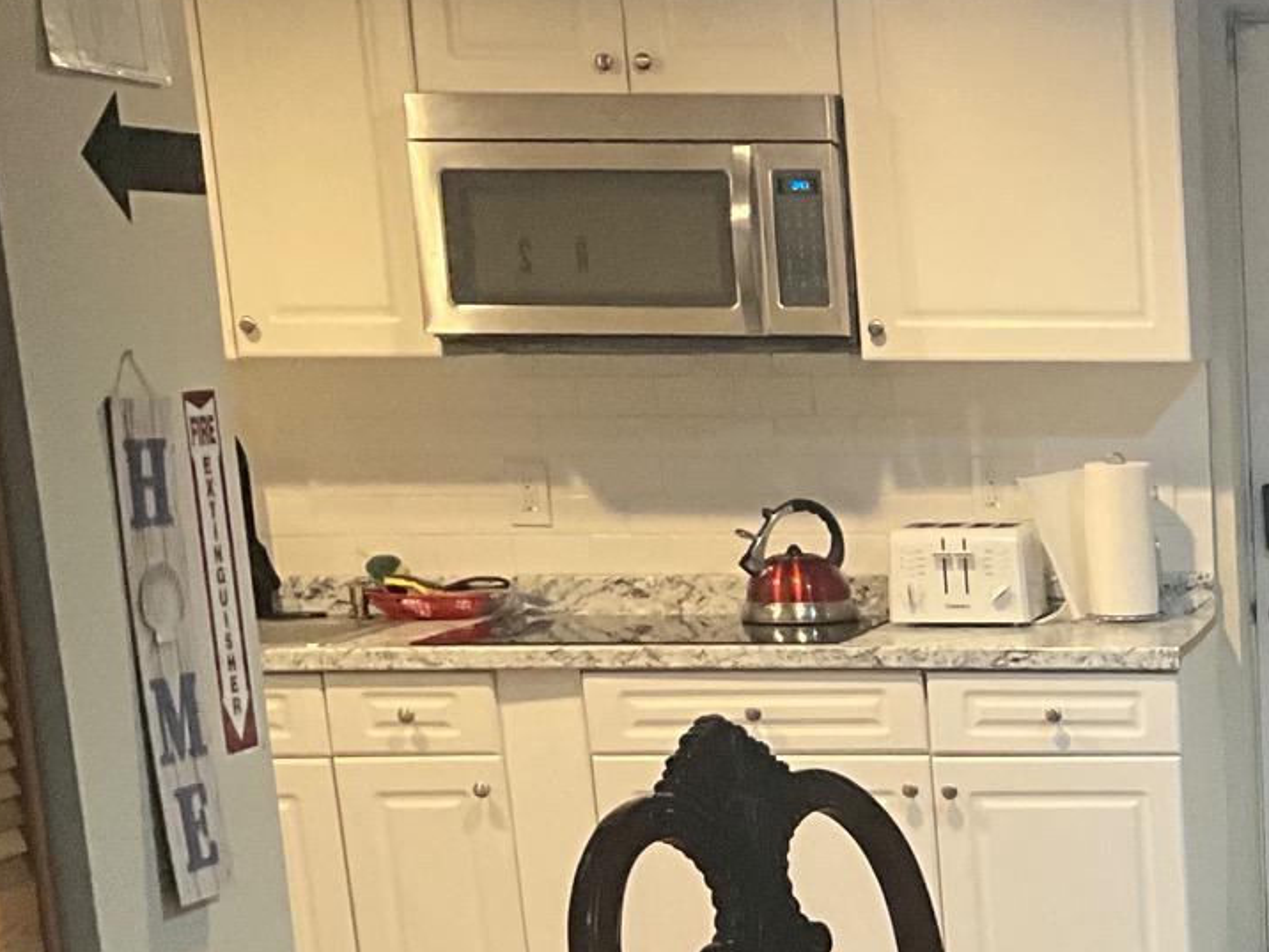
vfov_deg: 16.9
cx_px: 1638
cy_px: 1167
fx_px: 3043
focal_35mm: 83
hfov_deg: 21.4
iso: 250
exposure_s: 1/60
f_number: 1.8
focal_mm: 3
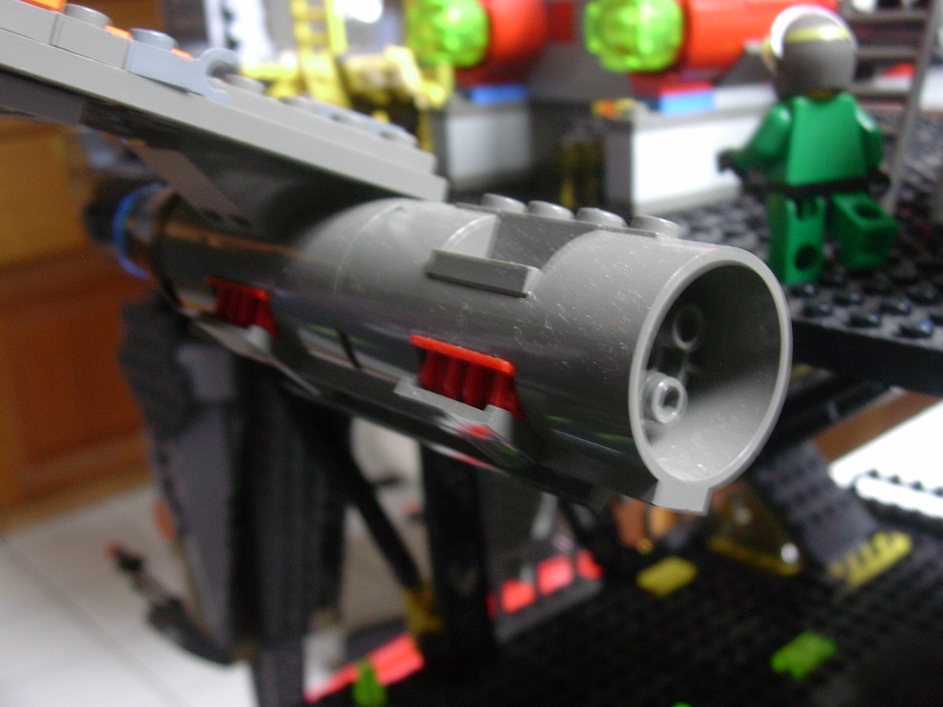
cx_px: 475
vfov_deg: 31.5
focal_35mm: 46
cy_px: 358
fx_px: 1253
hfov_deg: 41.2
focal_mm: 6.7
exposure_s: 1/6.9
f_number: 2.9
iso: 70
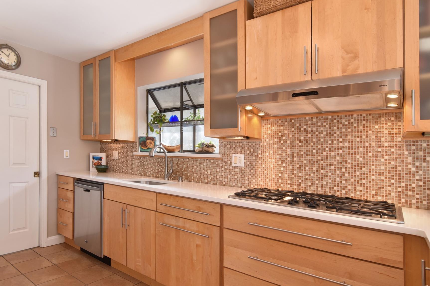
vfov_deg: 62.9
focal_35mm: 20
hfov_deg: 84.6
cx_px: 183
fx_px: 234
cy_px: 146
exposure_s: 1/100
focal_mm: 11
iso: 640
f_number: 11
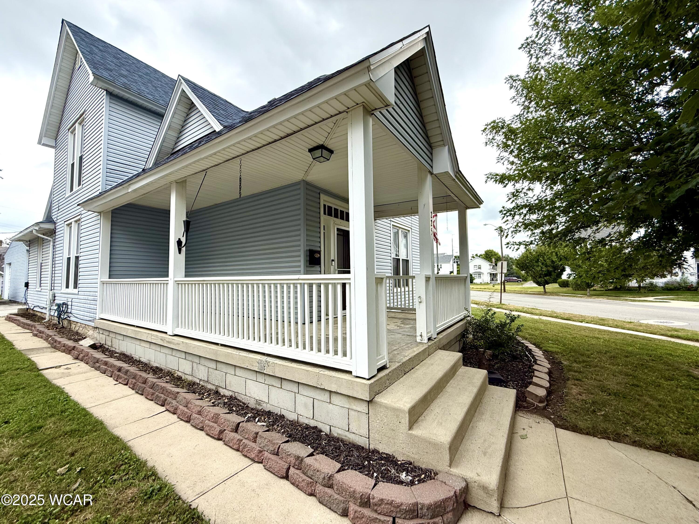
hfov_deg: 102.1
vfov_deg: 85.7
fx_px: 283
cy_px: 262
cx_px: 350
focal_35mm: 14
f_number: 2.2
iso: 64
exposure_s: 1/672
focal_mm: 2.22
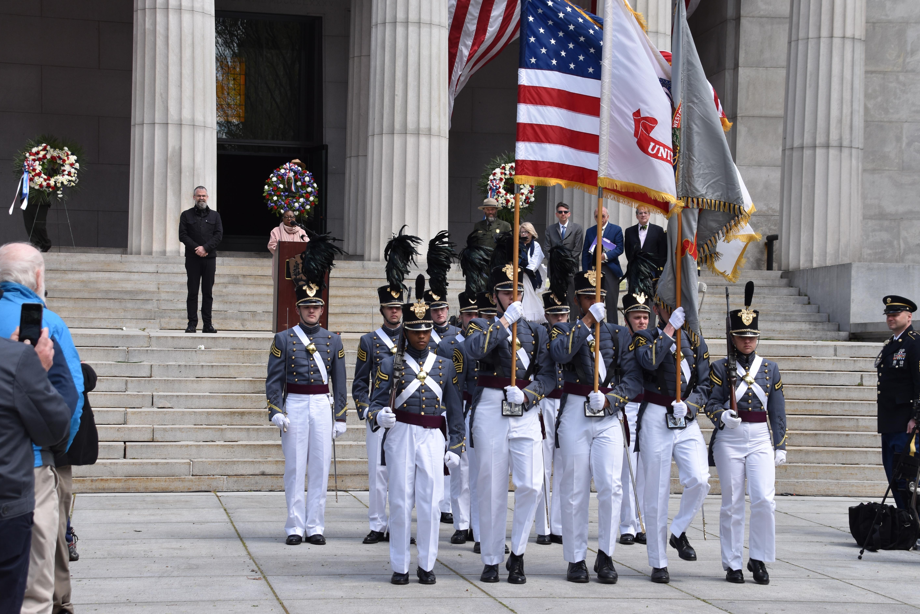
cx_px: 471
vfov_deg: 17.1
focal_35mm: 80
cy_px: 296
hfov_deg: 25.4
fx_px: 2044
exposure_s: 1/250
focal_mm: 50
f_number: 8
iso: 200
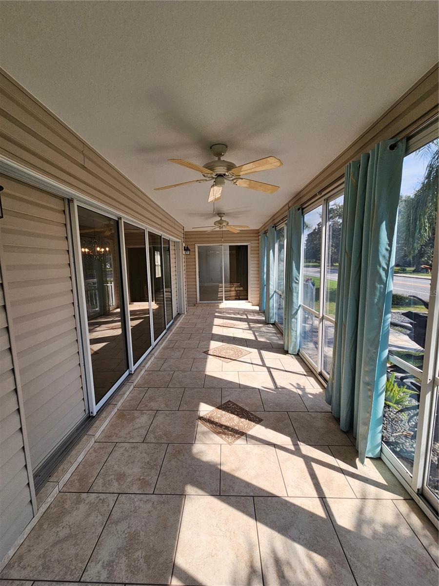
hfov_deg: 89.9
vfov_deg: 106.2
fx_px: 220
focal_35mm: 13
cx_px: 220
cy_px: 293
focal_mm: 2.2
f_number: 2.2
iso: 50
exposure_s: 1/206
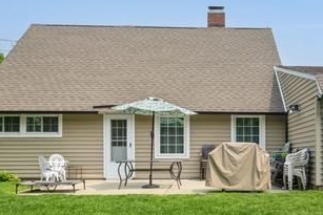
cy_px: 144
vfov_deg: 32.4
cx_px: 224
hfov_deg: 46.4
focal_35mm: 41
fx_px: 368
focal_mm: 14
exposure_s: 1/500
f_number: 11
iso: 400
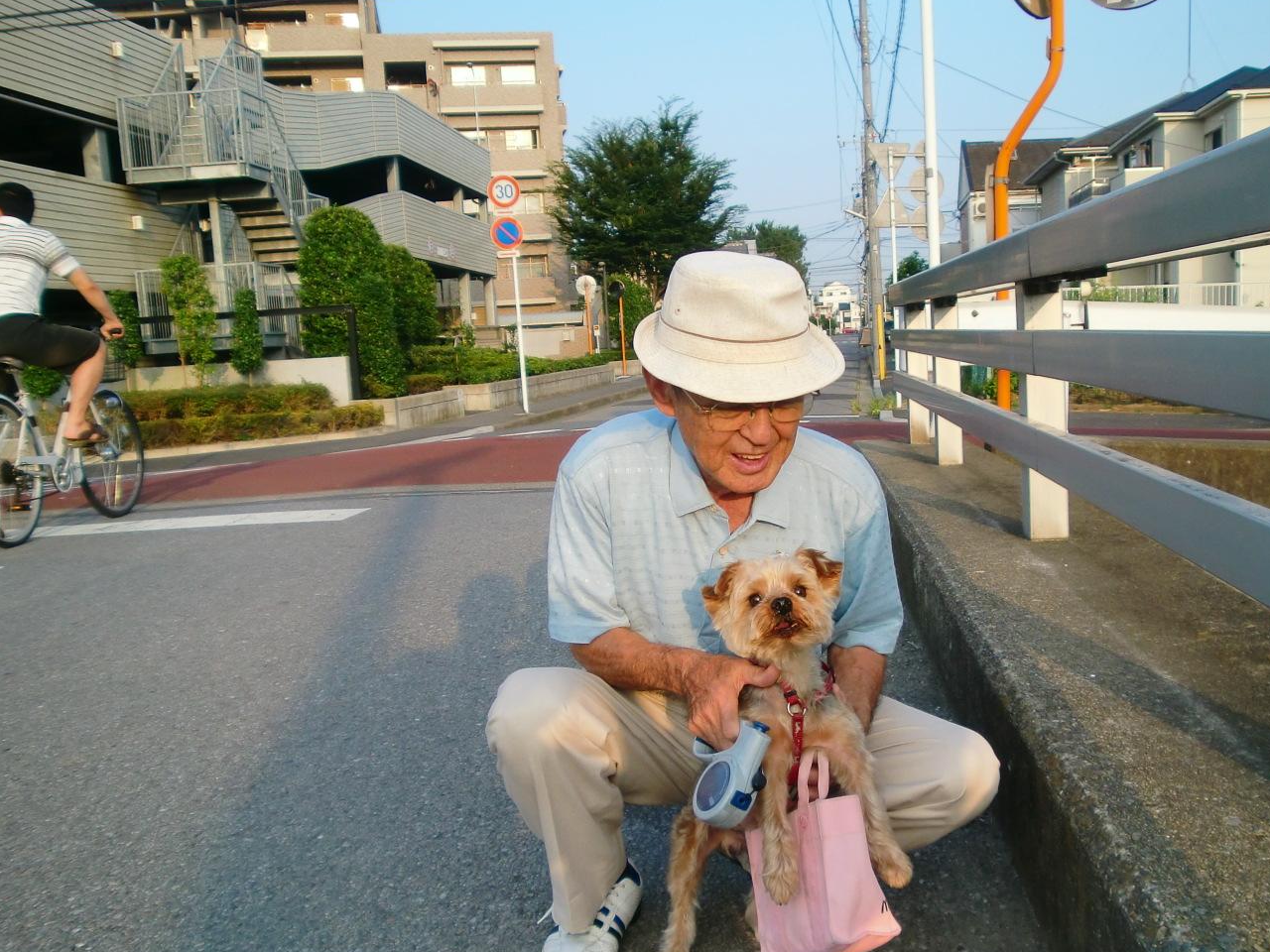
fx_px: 1284
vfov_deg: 40.5
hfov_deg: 52.5
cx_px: 712
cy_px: 571
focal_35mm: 35
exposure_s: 1/500
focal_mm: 4.65
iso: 64
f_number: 2.6
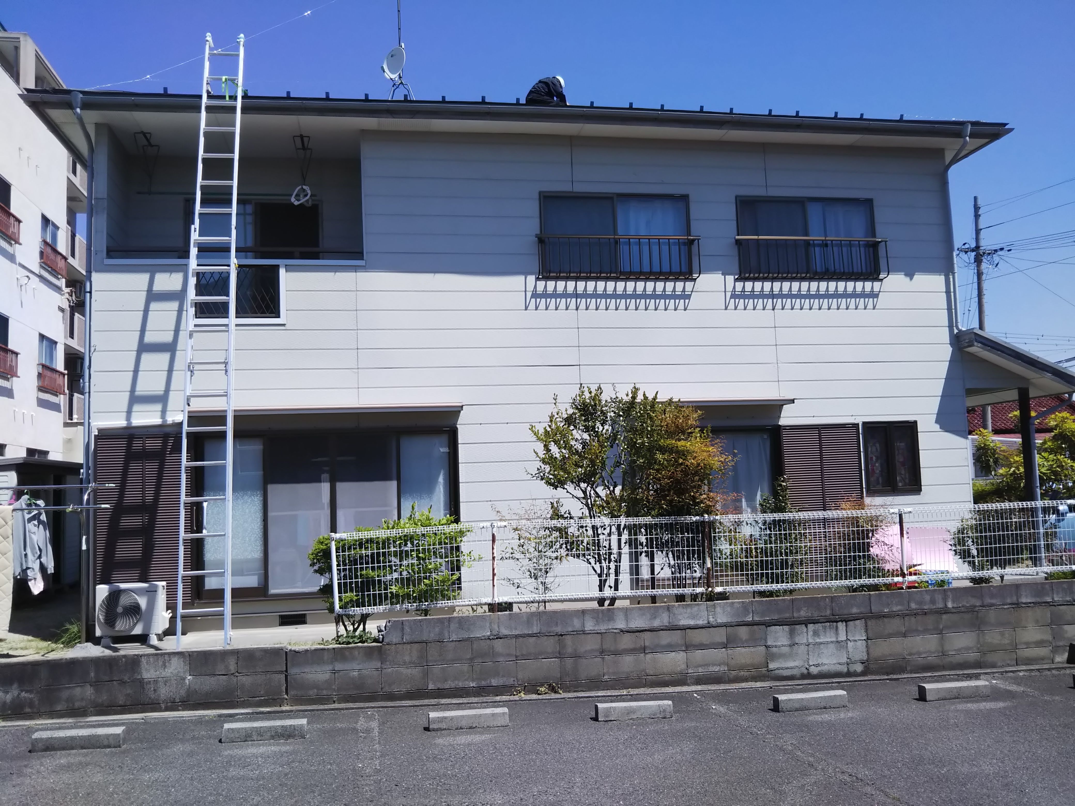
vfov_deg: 46.8
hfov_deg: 60.0
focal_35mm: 30
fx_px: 932
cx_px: 538
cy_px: 403
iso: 20
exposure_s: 1/1096
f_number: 2.2
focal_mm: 4
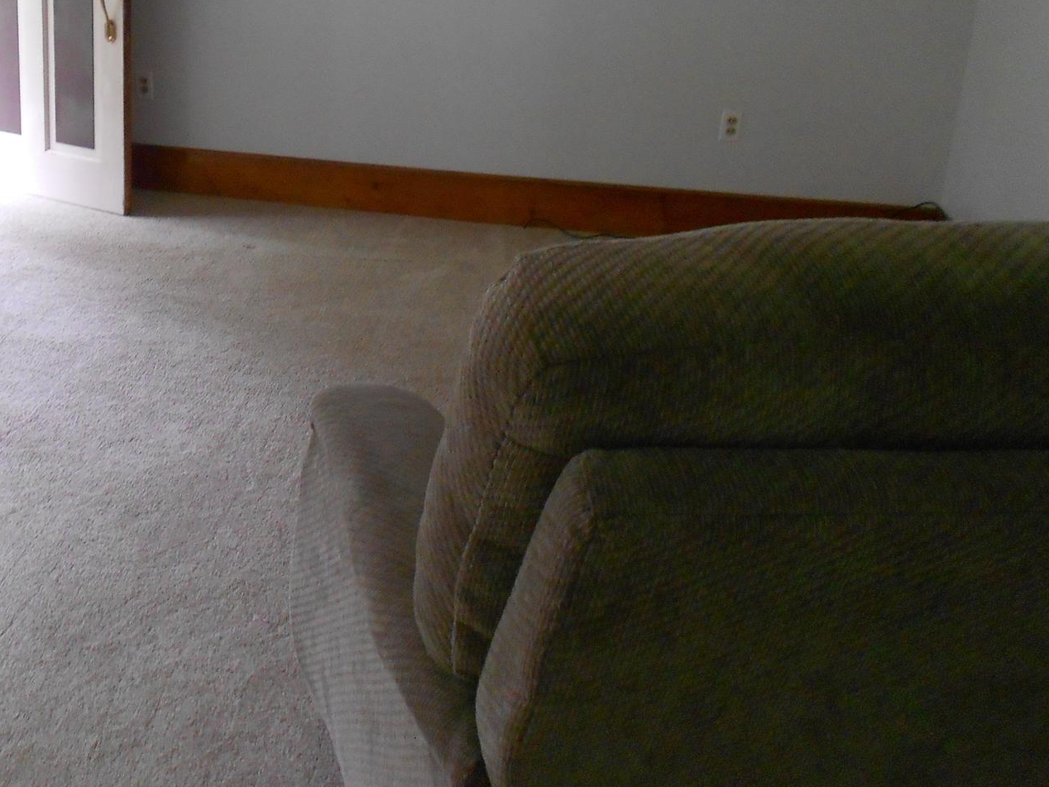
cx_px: 235
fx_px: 1273
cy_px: 196
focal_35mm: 42
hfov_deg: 43.1
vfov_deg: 33.7
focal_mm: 4.6
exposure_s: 1/30
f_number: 3.2
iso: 250
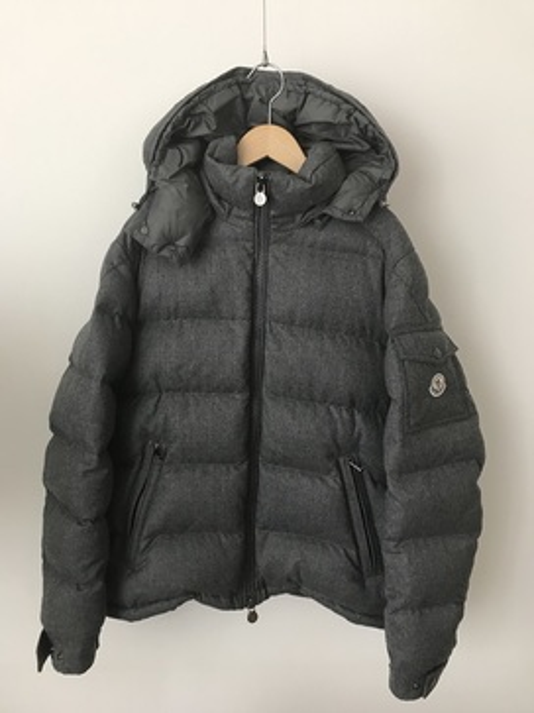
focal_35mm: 28
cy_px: 356
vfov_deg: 63.5
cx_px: 267
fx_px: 576
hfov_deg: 49.7
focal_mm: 3.99
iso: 40
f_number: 1.8
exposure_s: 1/33
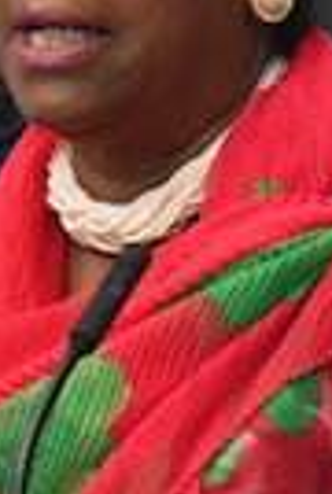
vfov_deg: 2.6
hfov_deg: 1.7
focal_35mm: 804
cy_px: 116
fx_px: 11064
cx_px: -347
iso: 2500
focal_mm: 90
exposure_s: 1/250
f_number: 8
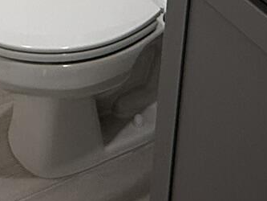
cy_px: -258
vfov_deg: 13.4
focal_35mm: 86
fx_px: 664
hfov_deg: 22.5
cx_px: 65
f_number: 2.2
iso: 125
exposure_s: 1/120
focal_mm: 2.22
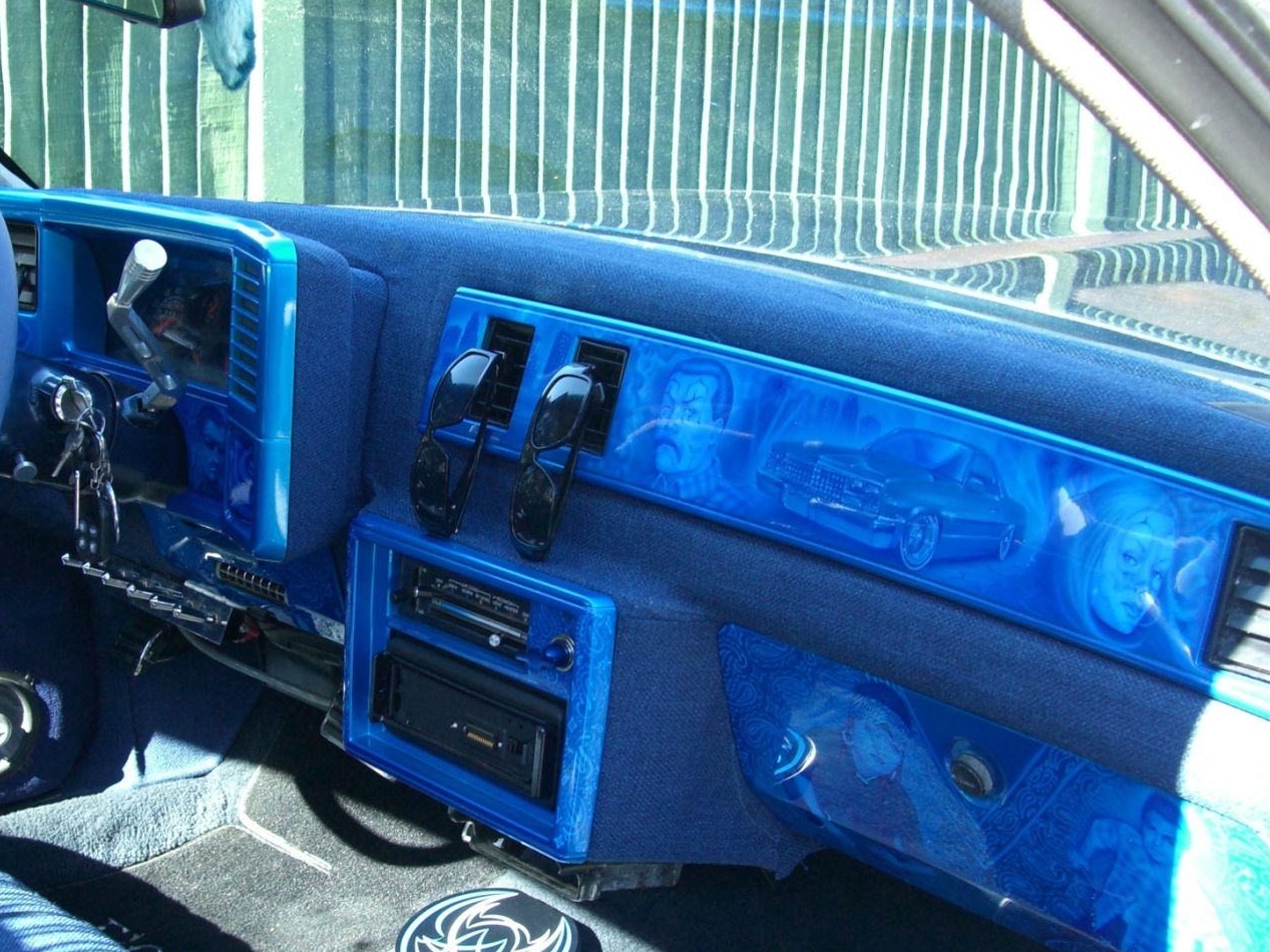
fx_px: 1981
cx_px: 440
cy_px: 622
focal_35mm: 54
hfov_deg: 35.3
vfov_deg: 26.9
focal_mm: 7.9
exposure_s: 1/80
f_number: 2.8
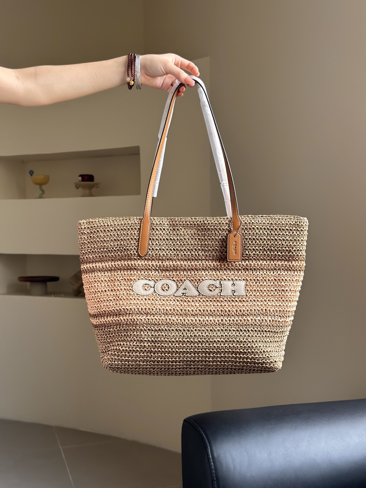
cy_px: 244
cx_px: 183
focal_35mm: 48
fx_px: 677
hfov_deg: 30.3
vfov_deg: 39.7
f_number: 1.78
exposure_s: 1/60
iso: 200
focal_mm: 6.86
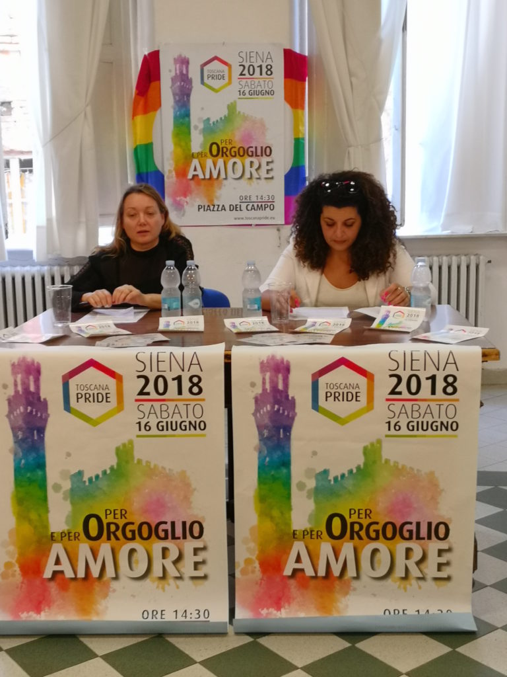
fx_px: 879
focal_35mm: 45
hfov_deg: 32.2
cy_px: 338
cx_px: 254
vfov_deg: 42.1
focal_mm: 3.95
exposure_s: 1/33.3
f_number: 1.6
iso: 200
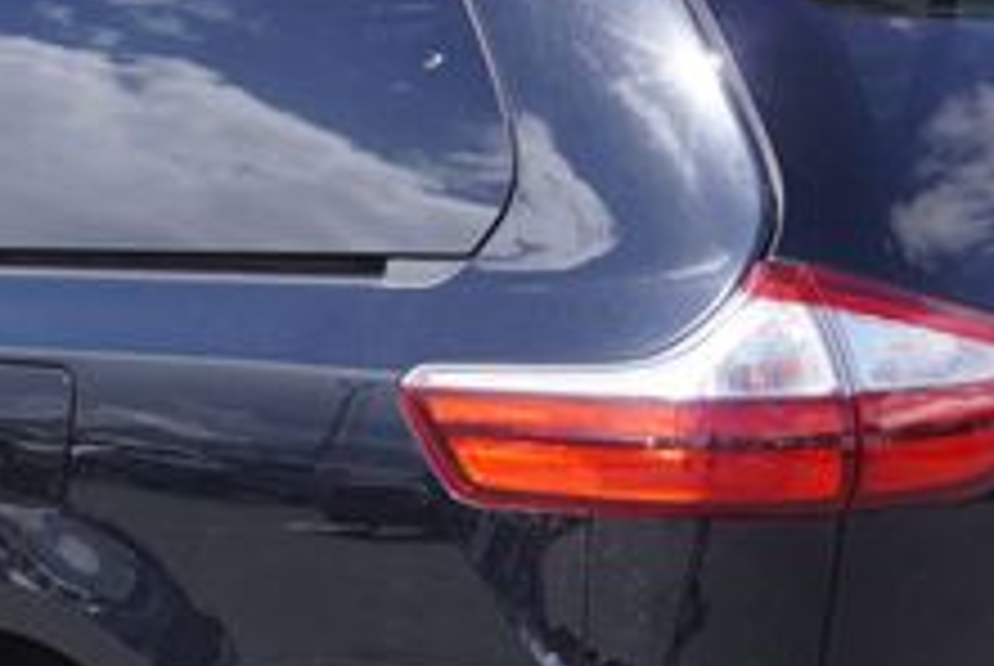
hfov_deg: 23.0
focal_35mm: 87
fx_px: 2405
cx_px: 207
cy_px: 608
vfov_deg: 15.6
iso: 100
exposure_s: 1/160
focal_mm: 20
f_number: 6.3
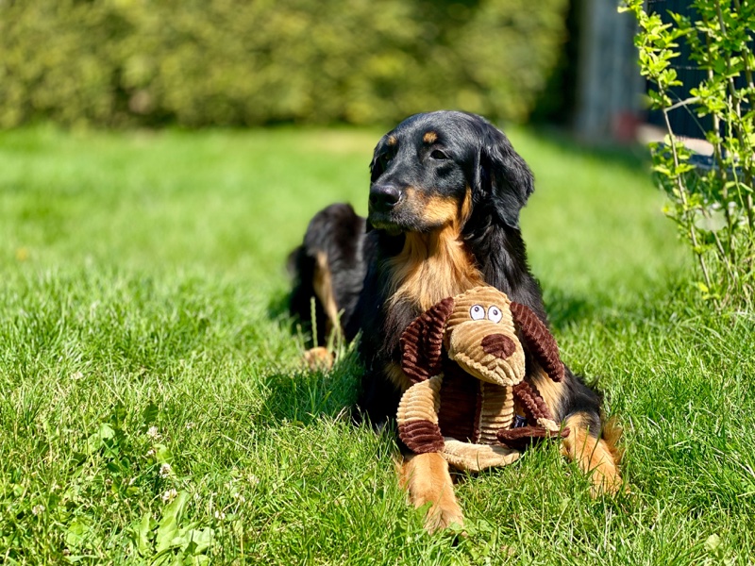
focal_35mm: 52
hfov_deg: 36.8
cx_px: 378
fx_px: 1134
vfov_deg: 28.0
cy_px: 283
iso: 20
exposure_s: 1/551
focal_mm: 6
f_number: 2
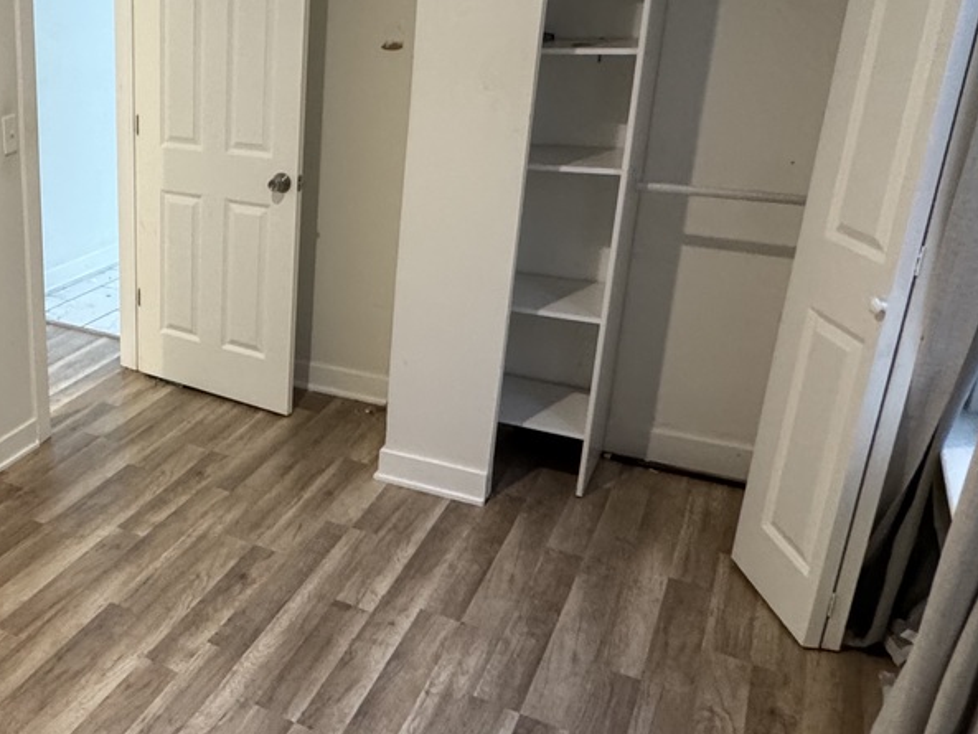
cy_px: 279
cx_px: 30
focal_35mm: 34
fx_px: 961
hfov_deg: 46.4
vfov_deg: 41.5
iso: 320
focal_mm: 2.22
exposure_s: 1/66
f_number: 2.2
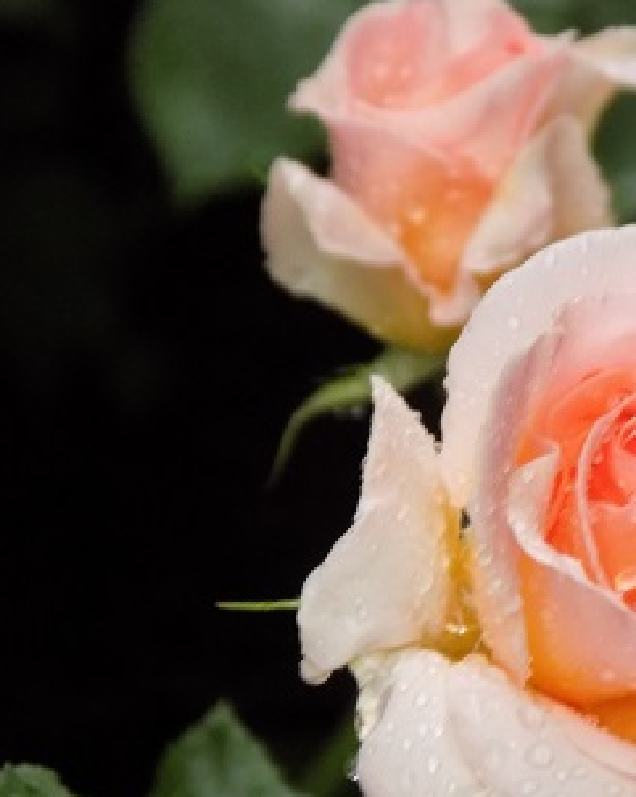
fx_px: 14704
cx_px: 599
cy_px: 369
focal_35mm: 624
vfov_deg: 3.1
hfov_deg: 2.5
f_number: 5.9
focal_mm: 71.5
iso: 400
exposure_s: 1/6
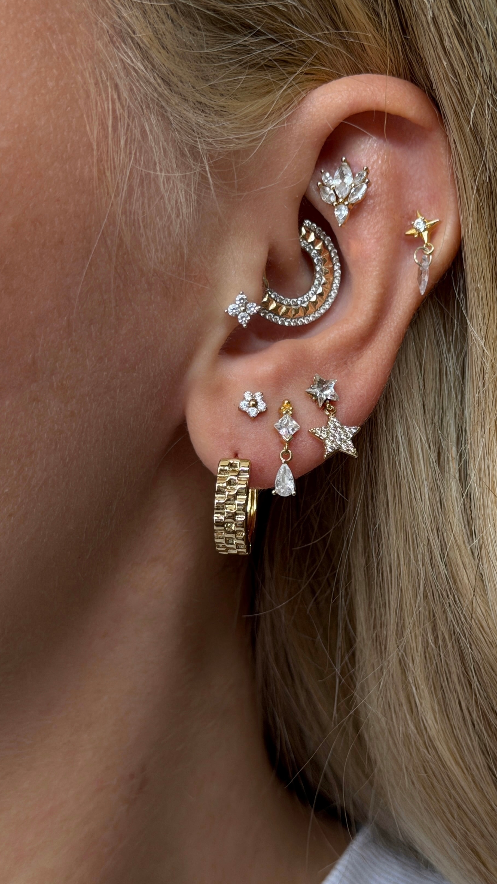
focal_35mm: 65
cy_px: 450
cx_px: 343
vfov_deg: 32.4
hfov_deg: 18.5
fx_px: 1523
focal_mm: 6.76
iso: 250
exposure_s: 1/60
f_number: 1.78
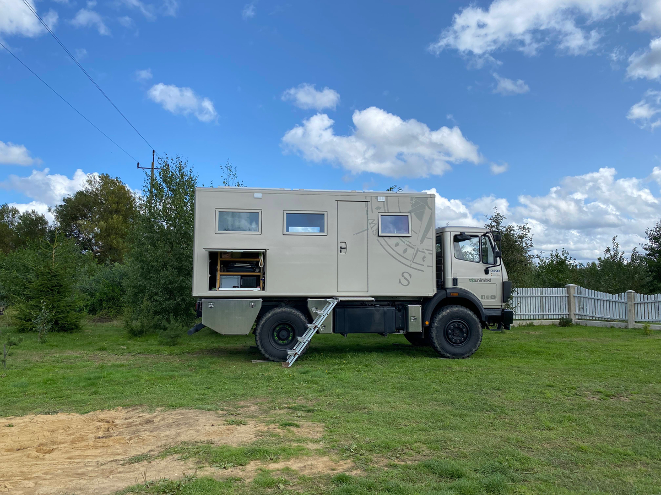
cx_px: 330
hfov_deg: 67.3
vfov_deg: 53.1
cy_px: 248
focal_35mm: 26
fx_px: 496
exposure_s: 1/2688
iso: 32
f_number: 1.8
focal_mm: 4.25
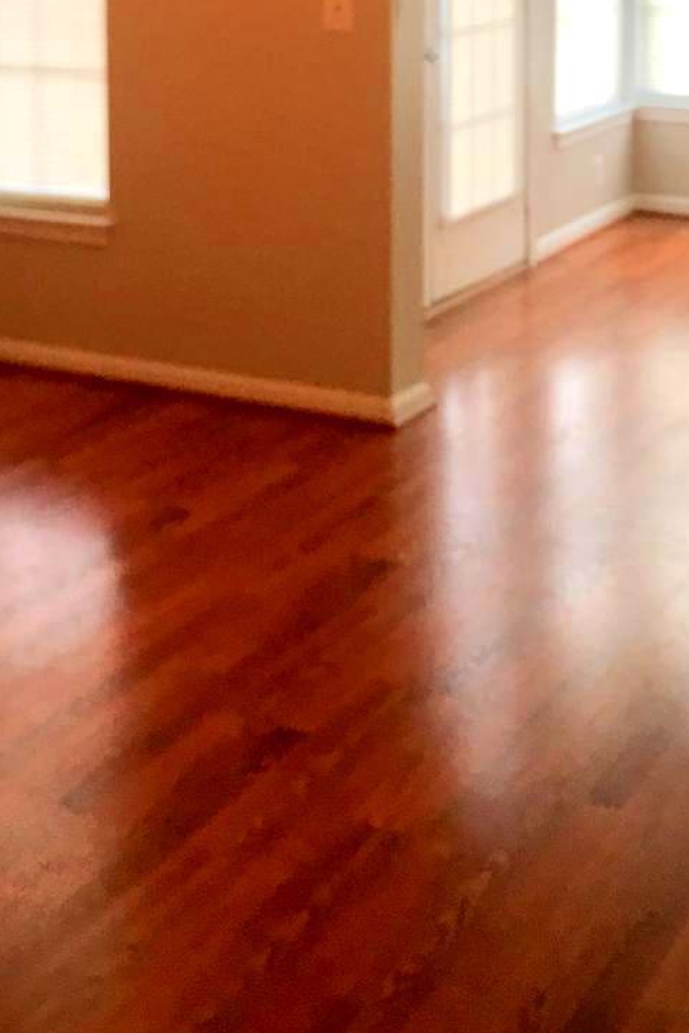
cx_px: 321
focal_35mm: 64
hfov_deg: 21.2
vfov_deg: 29.6
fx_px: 1836
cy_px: 40
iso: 25
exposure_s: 1/15
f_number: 2.2
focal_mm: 4.15
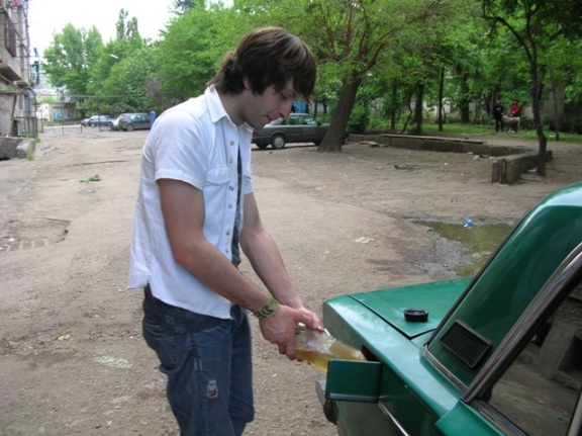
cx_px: 291
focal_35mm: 35
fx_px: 588
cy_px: 218
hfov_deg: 52.7
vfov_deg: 40.6
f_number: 2.8
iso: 50
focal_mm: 5.8
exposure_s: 1/58.3
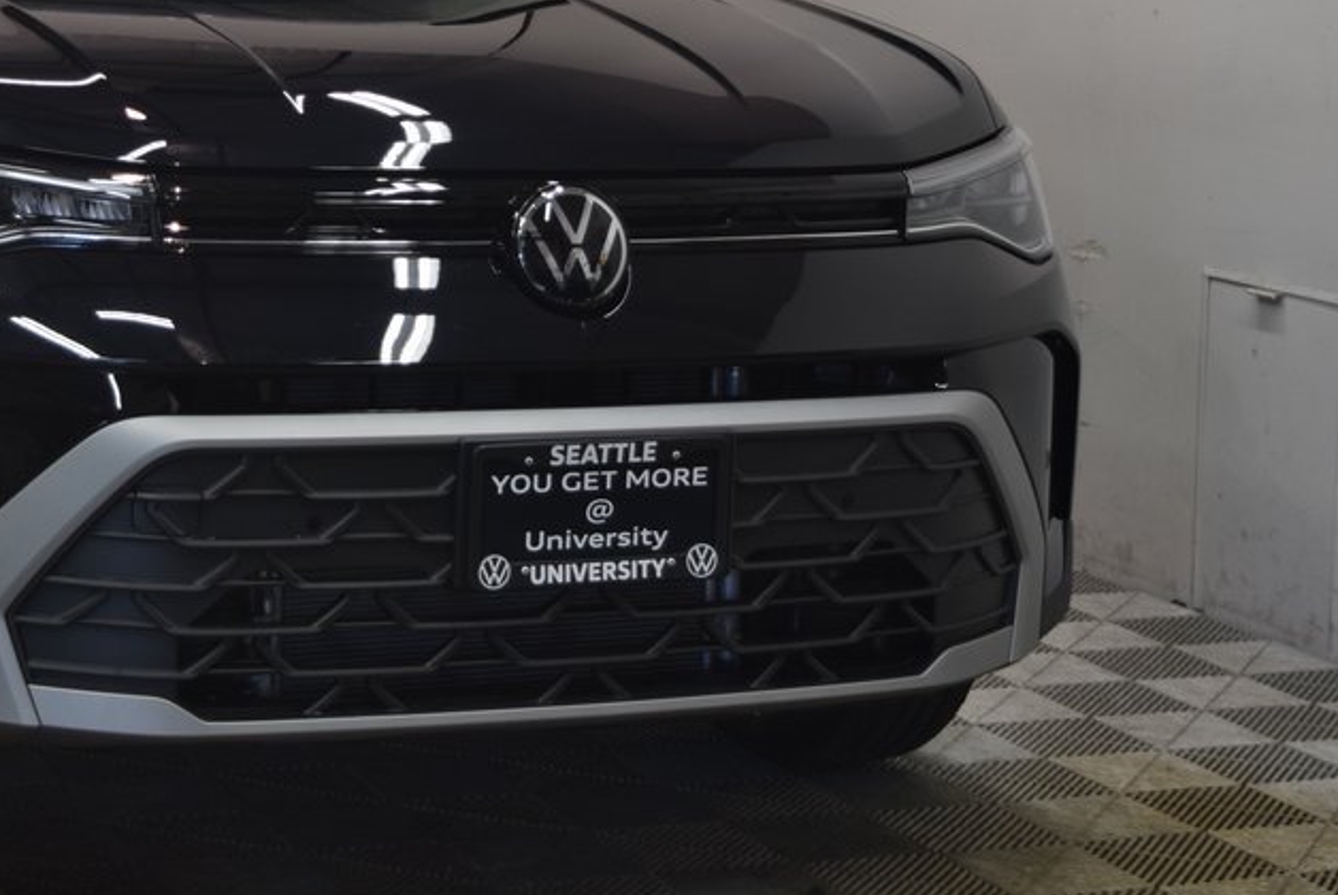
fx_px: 3274
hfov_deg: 22.8
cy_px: 209
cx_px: 299
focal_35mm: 88
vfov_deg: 15.5
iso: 500
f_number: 4.8
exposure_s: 1/60
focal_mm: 36
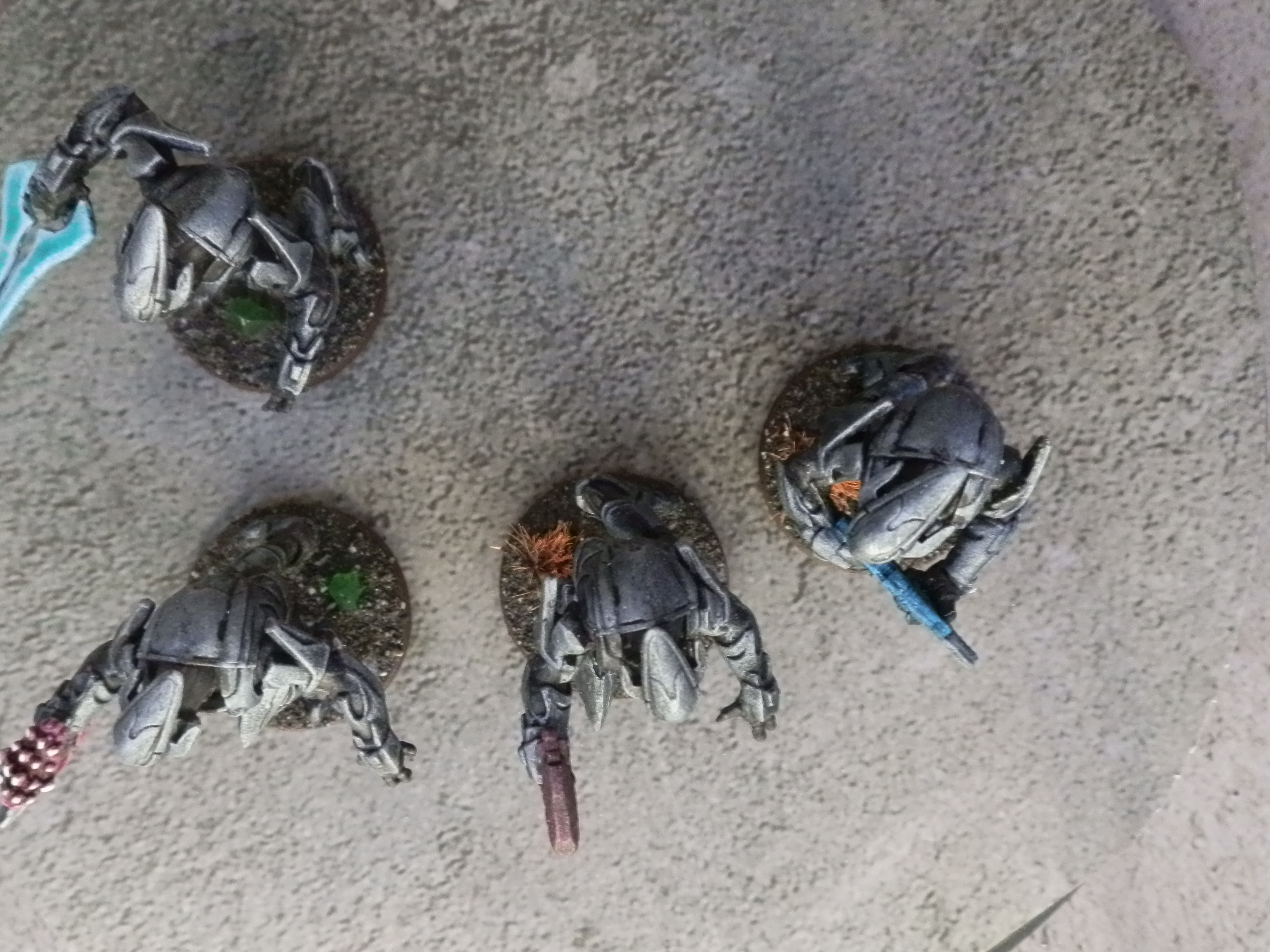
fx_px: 1247
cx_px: 540
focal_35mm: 34
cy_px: 563
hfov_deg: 53.7
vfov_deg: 41.6
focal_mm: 5
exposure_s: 1/80
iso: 400
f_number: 3.1
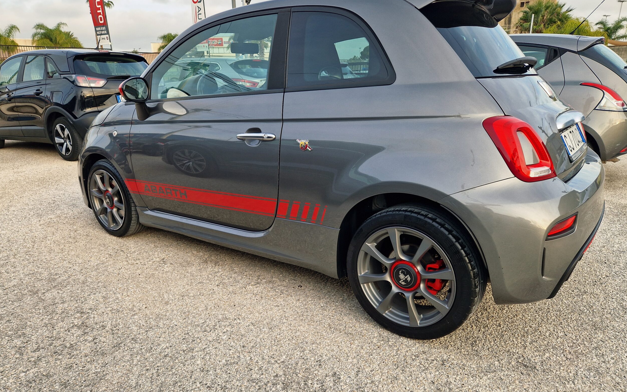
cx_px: 309
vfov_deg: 49.1
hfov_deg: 72.5
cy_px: 222
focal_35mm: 25
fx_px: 427
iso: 50
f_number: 1.8
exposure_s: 1/180
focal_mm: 5.4
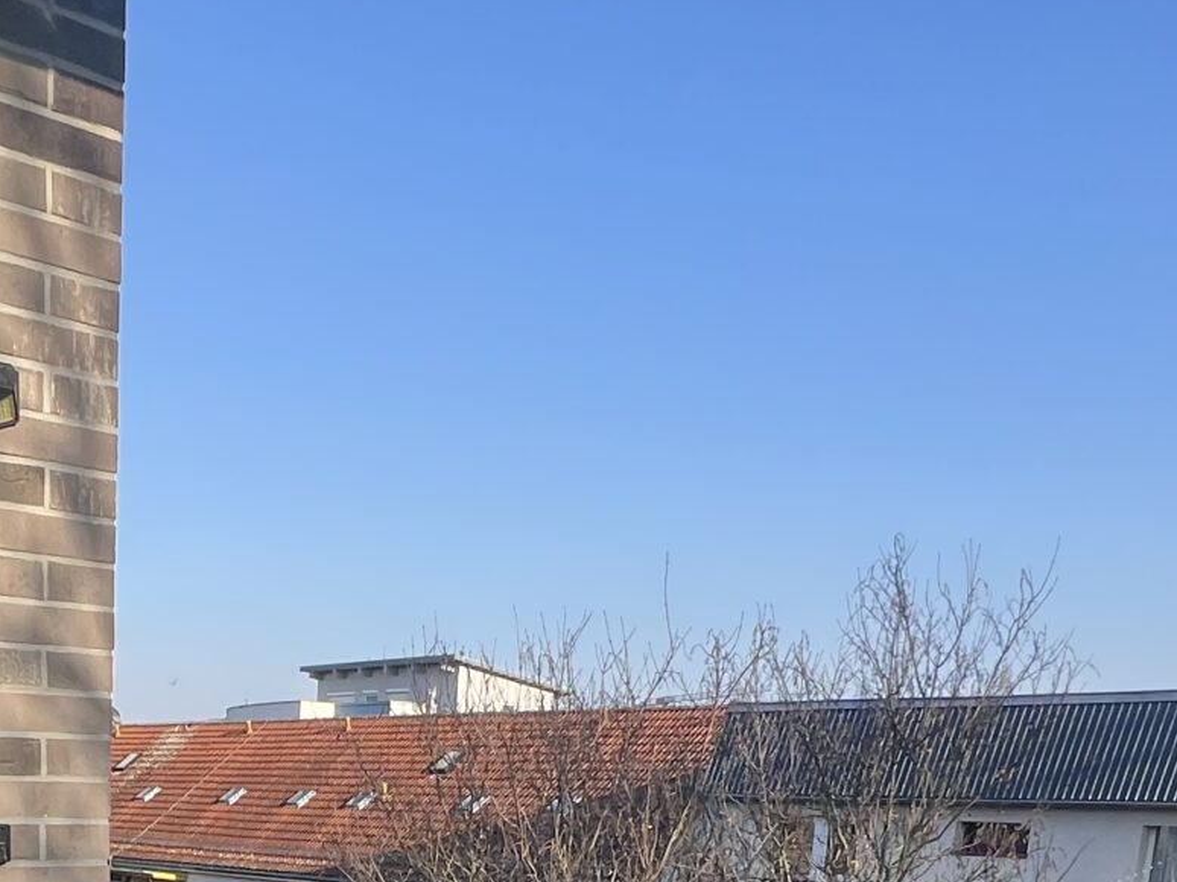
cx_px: 242
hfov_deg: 42.0
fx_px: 1462
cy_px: 1151
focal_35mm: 43
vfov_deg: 27.8
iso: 32
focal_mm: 1.57
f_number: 1.8
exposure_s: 1/589
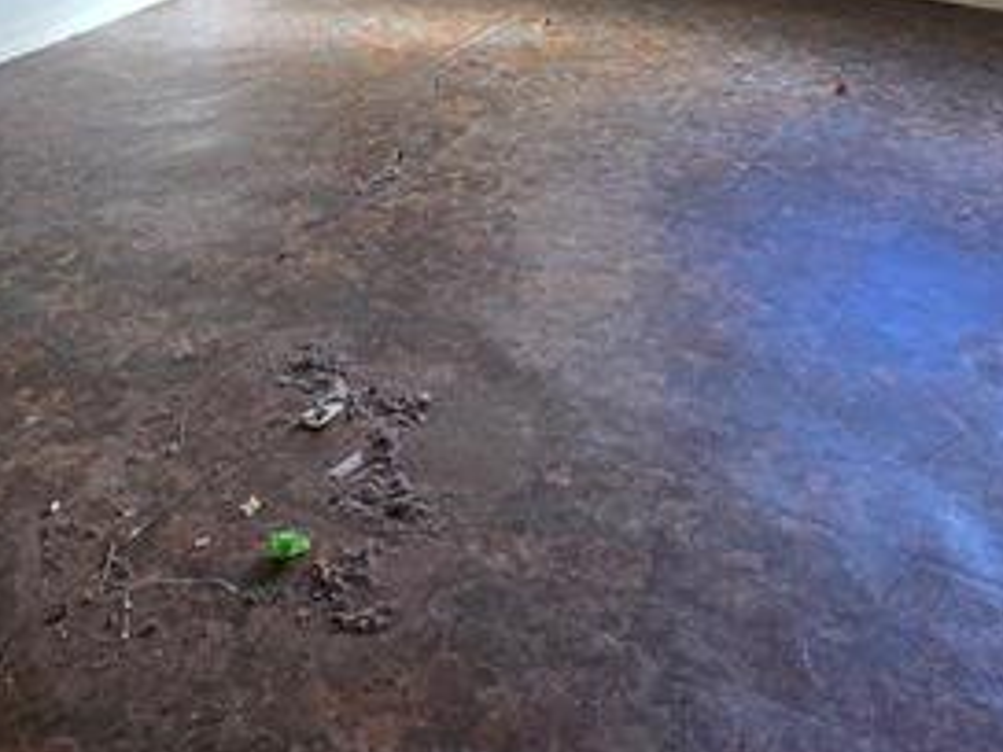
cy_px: -453
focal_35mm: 49
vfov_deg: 22.6
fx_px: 1420
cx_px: 546
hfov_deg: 38.9
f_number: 2.2
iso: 80
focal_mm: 2.2
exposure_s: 1/120
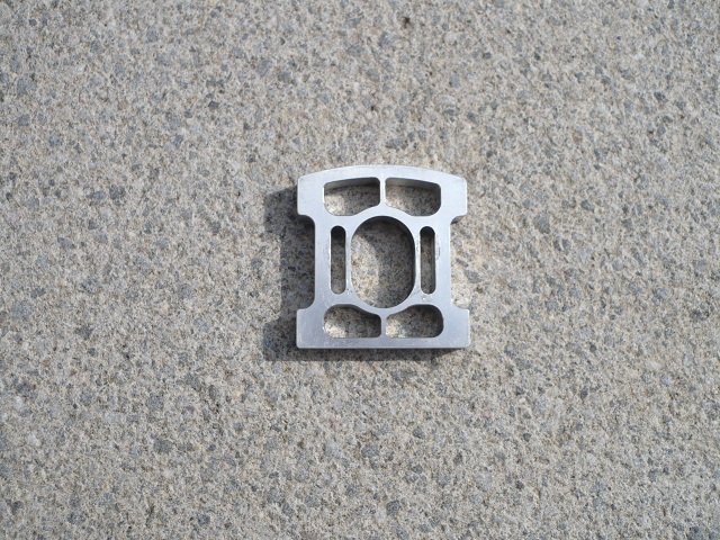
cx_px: 360
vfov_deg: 40.7
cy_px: 270
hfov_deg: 52.6
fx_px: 728
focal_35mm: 35
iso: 100
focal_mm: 5.8
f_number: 8
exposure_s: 1/320
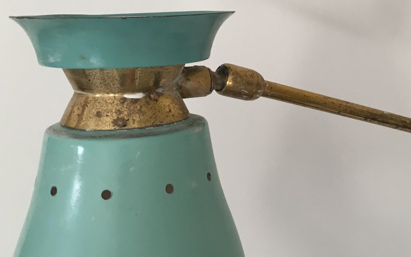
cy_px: -5
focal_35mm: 61
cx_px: 281
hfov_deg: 33.1
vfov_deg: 20.6
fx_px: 683
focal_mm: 4.15
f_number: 2.2
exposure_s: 1/33
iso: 64
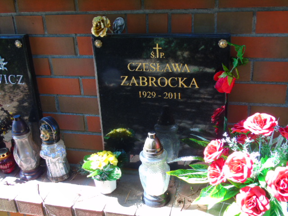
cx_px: 144
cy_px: 108
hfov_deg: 46.8
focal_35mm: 40
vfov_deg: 36.0
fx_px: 333
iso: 80
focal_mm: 7.1
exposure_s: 1/40
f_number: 3.9
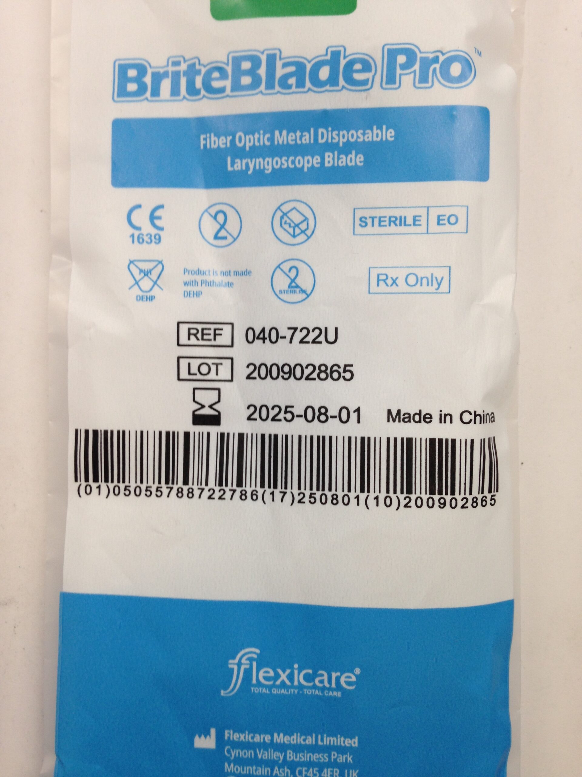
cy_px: 388
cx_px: 291
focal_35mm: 33
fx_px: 740
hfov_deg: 42.9
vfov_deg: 55.4
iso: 50
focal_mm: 4.12
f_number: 2.4
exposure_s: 1/40
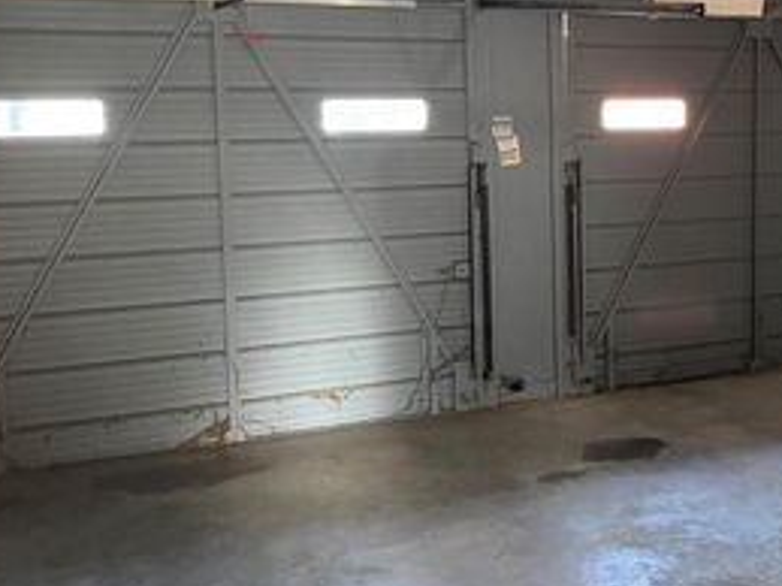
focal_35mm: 55
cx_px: 661
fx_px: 1242
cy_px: 213
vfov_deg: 26.4
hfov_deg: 33.6
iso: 800
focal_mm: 6.76
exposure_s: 1/45
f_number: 1.78
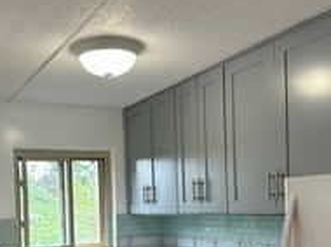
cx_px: 145
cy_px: 200
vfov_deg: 26.4
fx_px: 516
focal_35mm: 54
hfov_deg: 35.5
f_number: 1.78
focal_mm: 6.86
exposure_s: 1/120
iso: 100
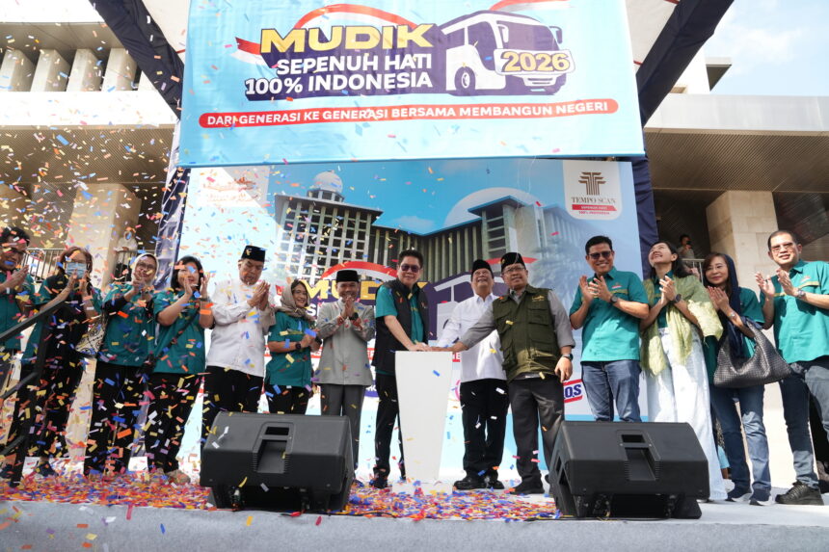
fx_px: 553
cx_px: 414
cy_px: 276
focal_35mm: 24
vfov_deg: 53.1
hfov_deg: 73.8
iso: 500
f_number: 5
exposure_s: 1/640
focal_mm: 24
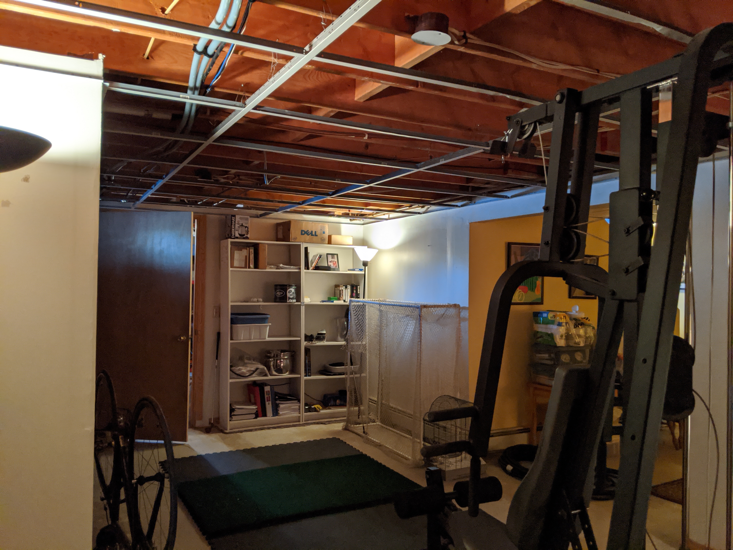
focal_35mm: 27
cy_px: 275
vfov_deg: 51.4
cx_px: 366
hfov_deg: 65.3
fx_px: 572
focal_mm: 4.44
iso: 324
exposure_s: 1/59.9
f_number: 1.8
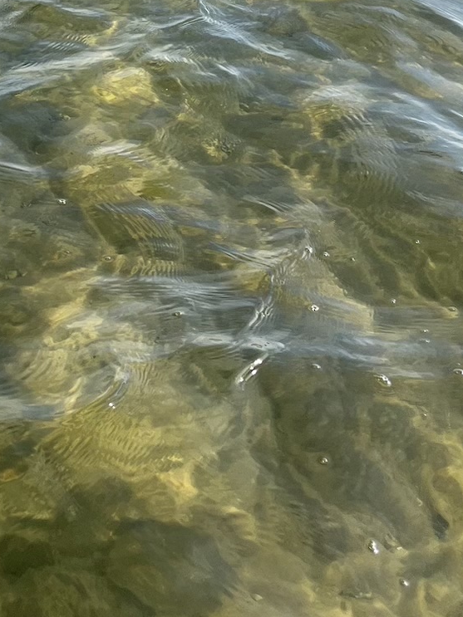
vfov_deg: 27.2
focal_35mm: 70
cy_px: 120
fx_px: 1249
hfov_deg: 19.7
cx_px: -99
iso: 50
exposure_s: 1/2309
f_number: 1.6
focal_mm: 5.1
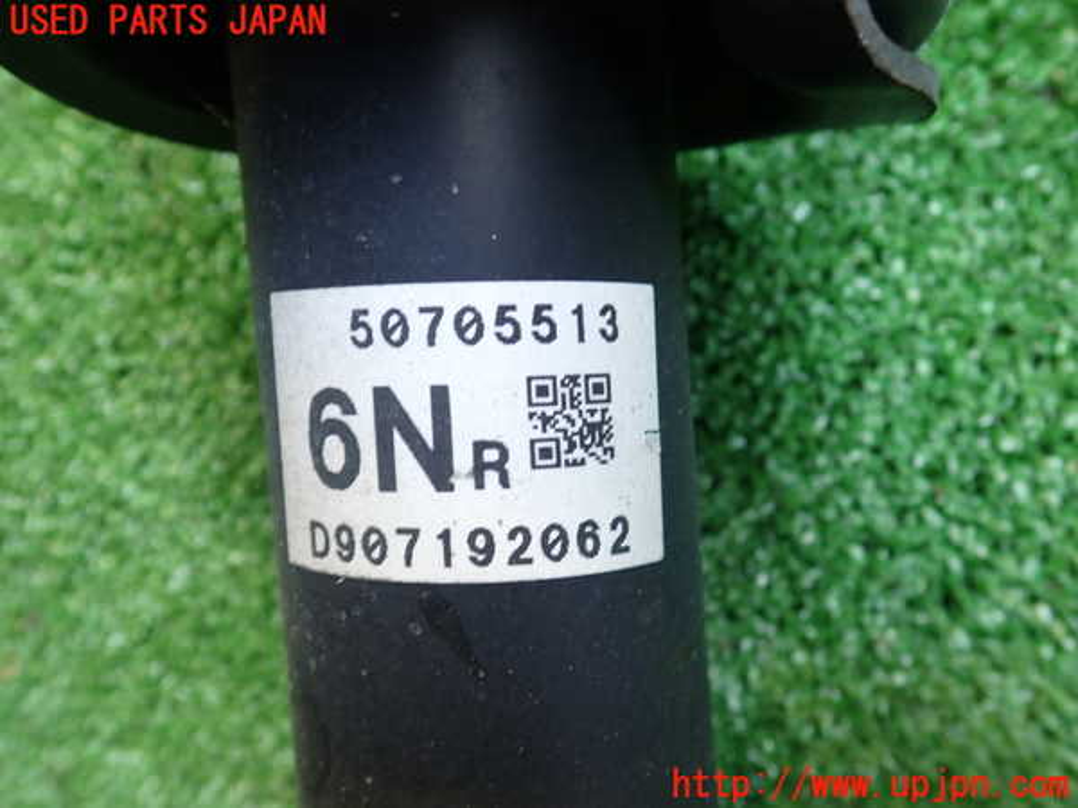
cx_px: 539
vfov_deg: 46.8
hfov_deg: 60.0
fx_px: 934
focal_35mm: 30
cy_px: 404
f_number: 2.3
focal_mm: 5.4
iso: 200
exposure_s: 1/60
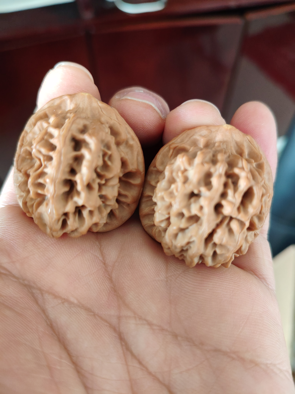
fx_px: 295
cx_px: 148
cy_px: 197
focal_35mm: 26
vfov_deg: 67.3
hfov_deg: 53.1
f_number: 1.88
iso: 752
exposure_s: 1/50
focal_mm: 4.84
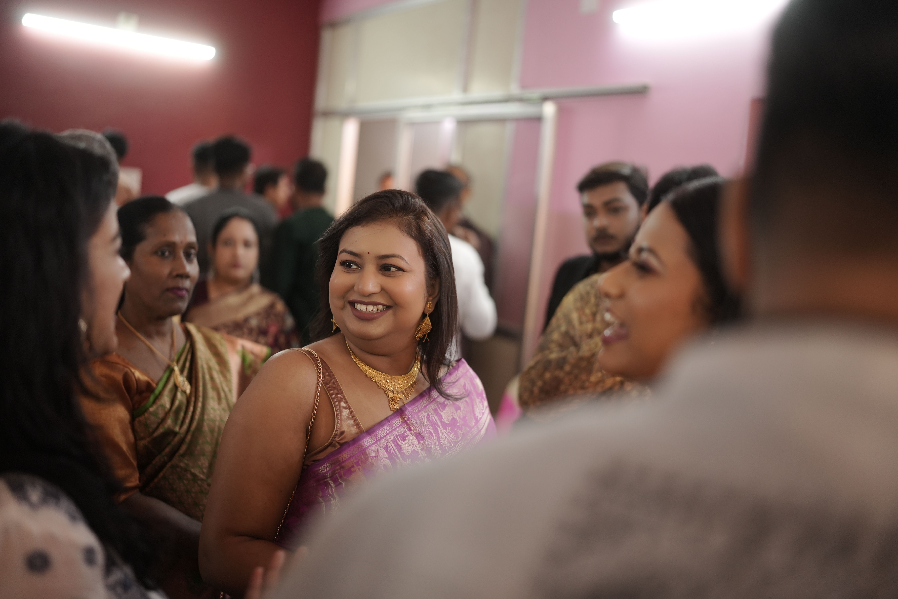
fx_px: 873
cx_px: 449
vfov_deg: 37.9
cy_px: 300
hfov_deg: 54.4
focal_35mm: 35
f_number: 1.4
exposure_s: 1/200
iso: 800
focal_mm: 35
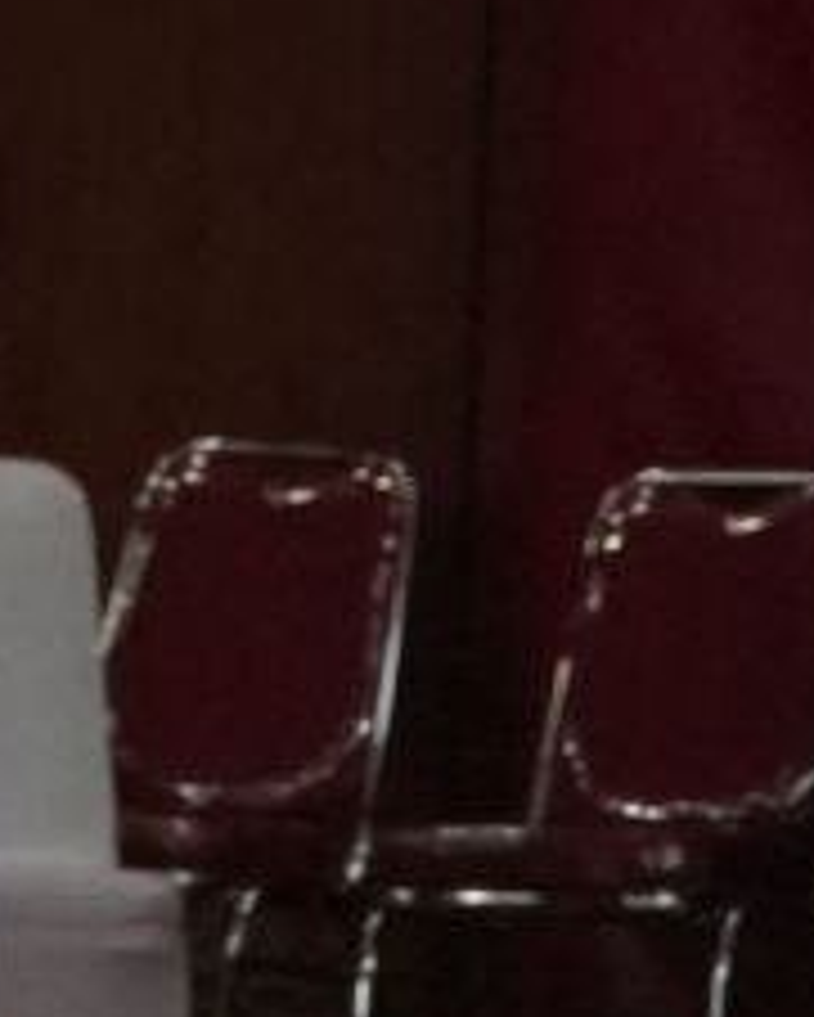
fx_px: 33103
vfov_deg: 1.8
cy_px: -1260
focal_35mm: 1100
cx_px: -971
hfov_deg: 1.4
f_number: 4
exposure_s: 1/1000
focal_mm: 98
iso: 5000
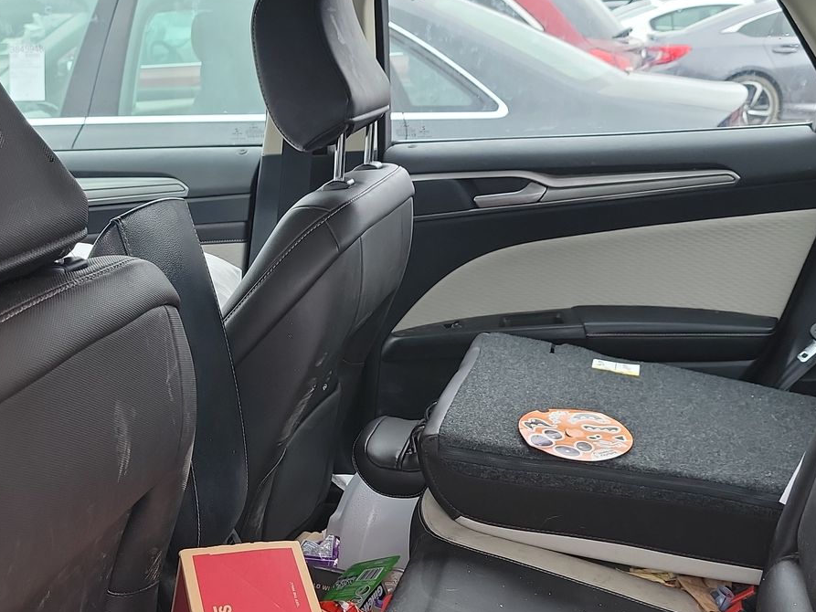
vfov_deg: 33.2
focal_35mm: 43
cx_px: 498
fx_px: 1014
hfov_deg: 43.6
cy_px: 419
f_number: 1.8
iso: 103
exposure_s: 1/59
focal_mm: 6.7
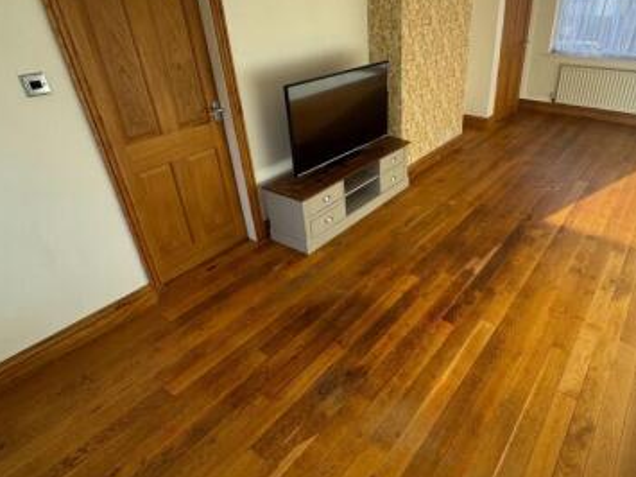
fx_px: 422
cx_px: 397
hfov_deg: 72.7
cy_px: 225
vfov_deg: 58.8
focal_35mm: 23
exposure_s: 1/113
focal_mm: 2.22
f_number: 2.2
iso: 40
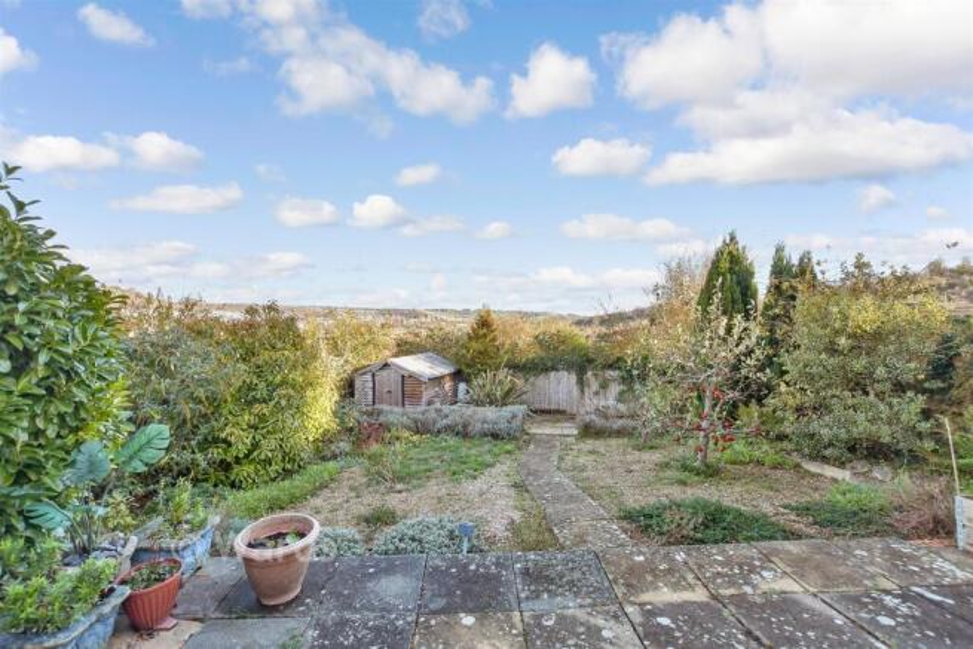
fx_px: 405
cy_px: 324
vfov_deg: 77.4
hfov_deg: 100.4
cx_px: 486
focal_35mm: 15
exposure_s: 1/80
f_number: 8
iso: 200
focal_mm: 10
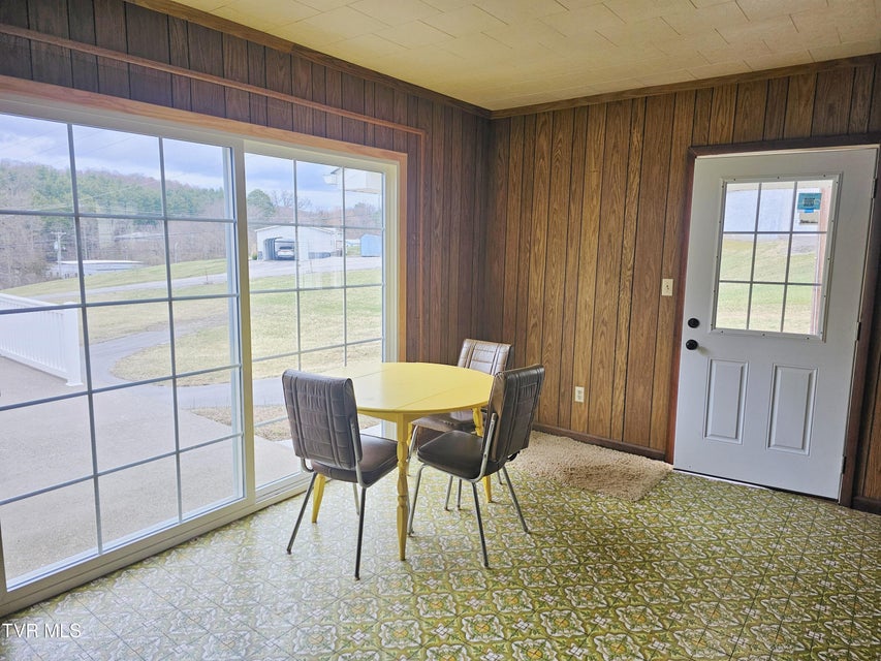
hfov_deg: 73.9
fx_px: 585
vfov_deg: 58.9
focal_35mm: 23
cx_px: 440
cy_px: 330
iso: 50
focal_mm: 6.3
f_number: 1.7
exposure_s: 1/120
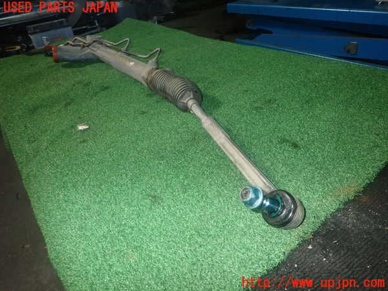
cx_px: 194
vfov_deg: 54.9
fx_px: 280
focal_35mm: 25
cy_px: 146
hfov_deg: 69.4
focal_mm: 4.5
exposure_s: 1/30
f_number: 5.6
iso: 400
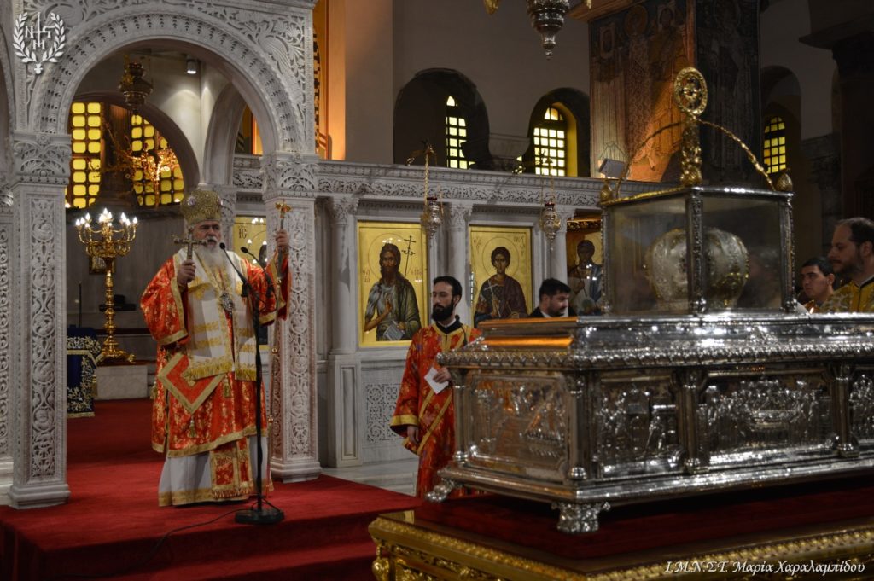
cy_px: 290
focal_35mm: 45
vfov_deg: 29.8
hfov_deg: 43.6
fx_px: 1092
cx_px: 437
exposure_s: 1/80
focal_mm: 30
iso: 400
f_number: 4.5
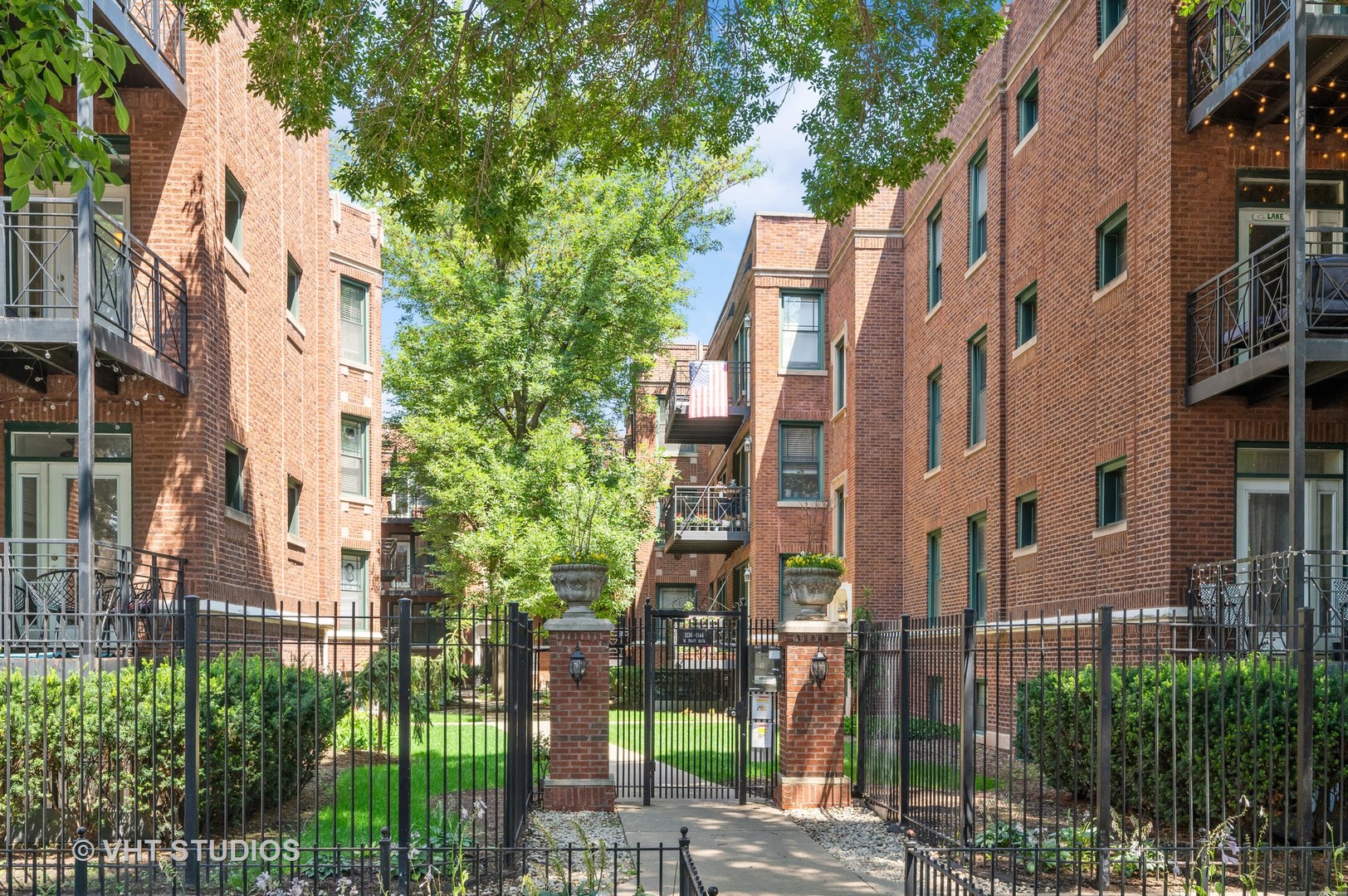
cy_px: 448
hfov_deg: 62.0
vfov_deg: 43.5
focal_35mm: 30
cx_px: 674
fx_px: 1122
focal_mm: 30
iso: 200
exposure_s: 1/45
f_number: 9.5
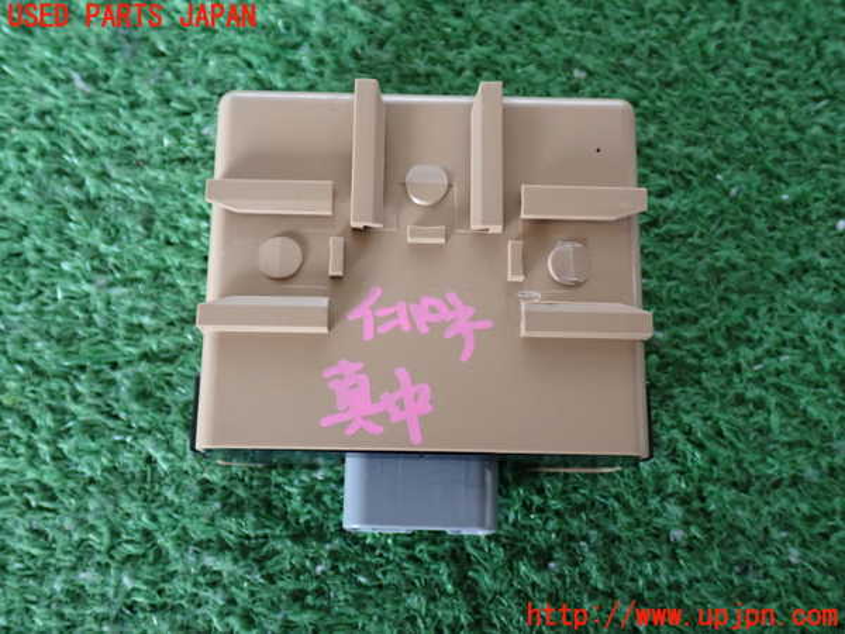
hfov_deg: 45.8
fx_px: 1001
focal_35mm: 41
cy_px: 317
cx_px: 422
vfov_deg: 35.1
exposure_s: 1/40
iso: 640
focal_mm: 7.31
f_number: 2.8
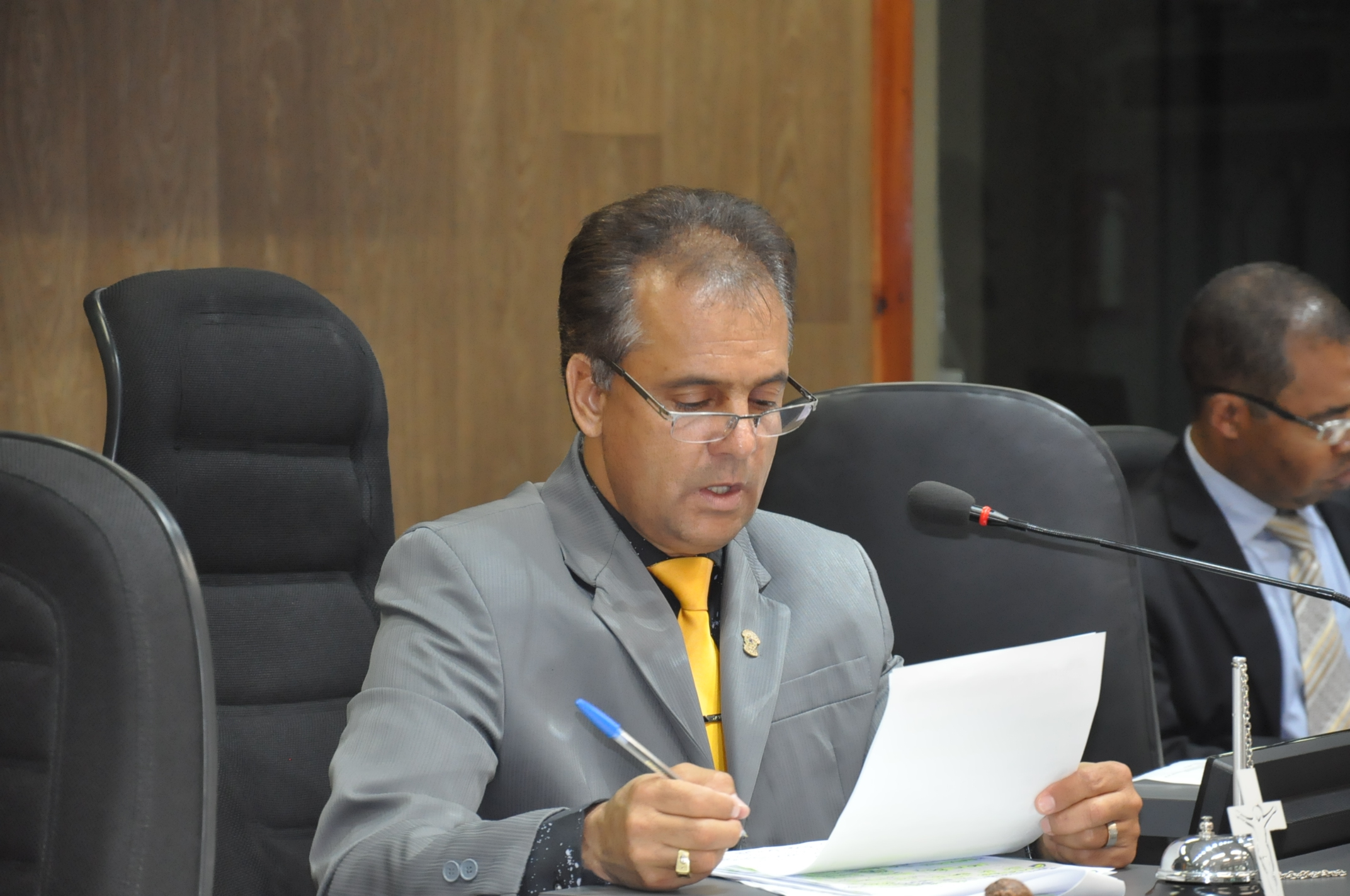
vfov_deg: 8.7
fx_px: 5899
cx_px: 675
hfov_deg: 13.1
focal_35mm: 158
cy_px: 448
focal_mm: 105
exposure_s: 1/60
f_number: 5.6
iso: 2000
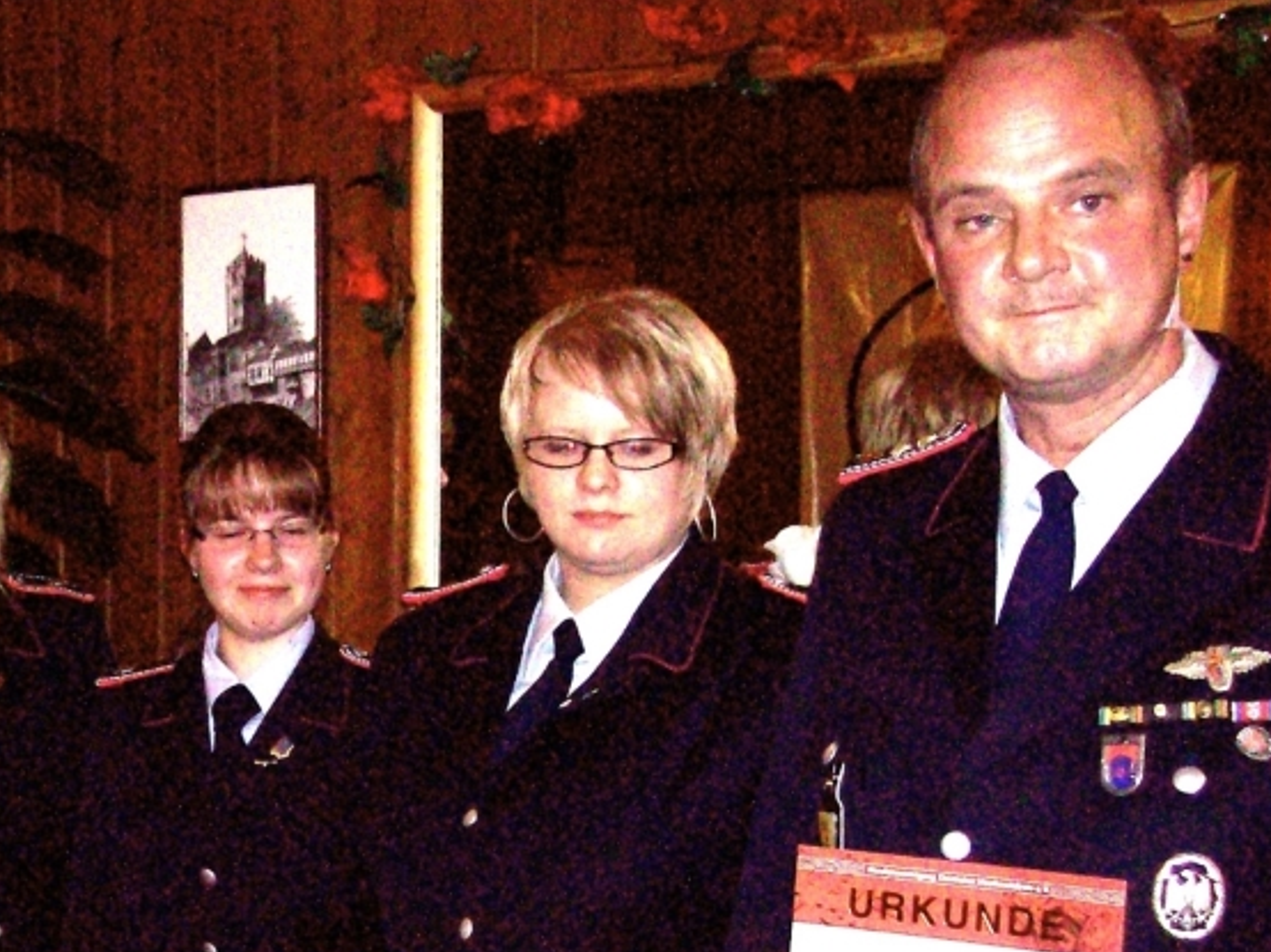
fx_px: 2386
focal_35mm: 65
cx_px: 172
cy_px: 758
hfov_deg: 28.9
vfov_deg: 22.3
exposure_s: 1/64
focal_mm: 6
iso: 140
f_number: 2.7
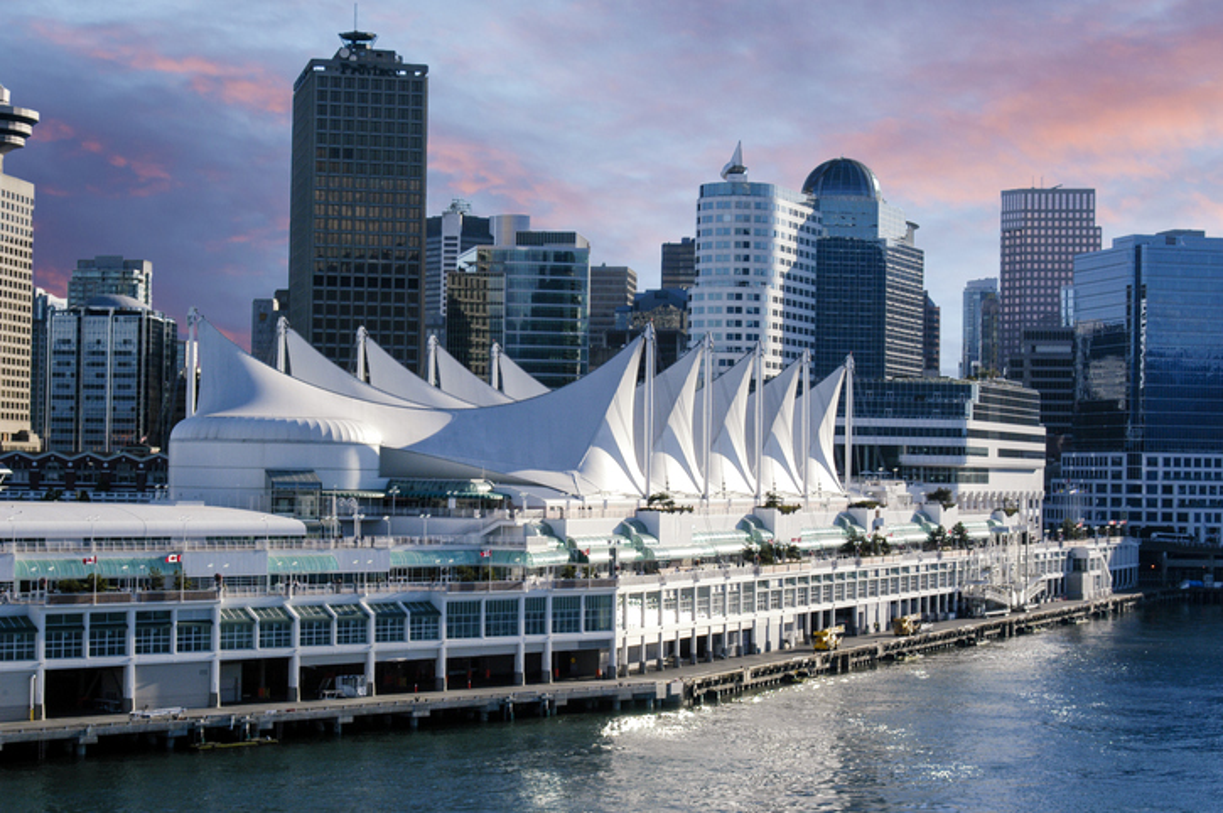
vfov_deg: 18.9
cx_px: 612
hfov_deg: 28.1
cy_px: 406
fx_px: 2444
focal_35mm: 72
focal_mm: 48
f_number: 9
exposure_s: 1/320
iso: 200
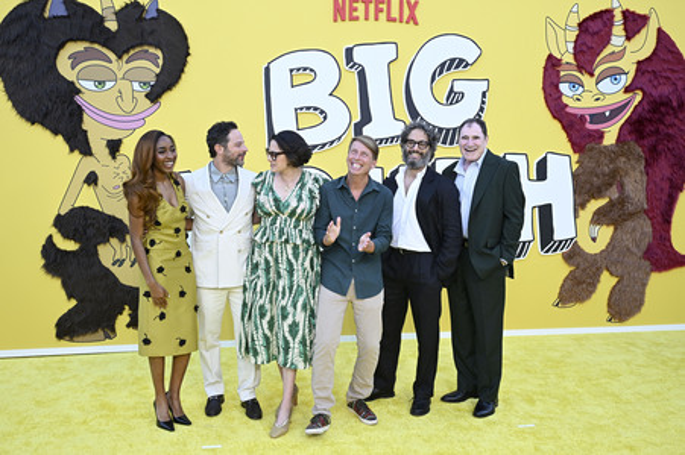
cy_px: 228
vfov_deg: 42.3
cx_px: 342
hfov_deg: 60.3
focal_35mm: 31
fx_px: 589
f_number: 6.3
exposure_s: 1/200
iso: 800
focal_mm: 31
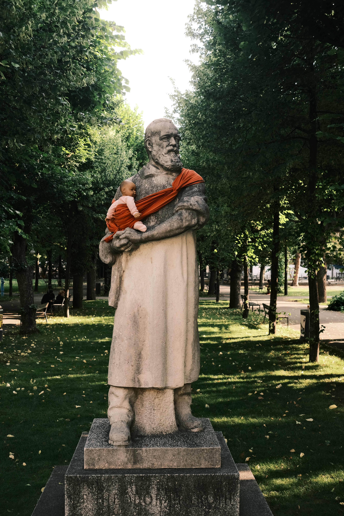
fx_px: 588
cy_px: 258
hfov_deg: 32.6
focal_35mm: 41
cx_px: 172
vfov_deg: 47.4
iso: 400
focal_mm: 27
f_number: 4
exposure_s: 1/180
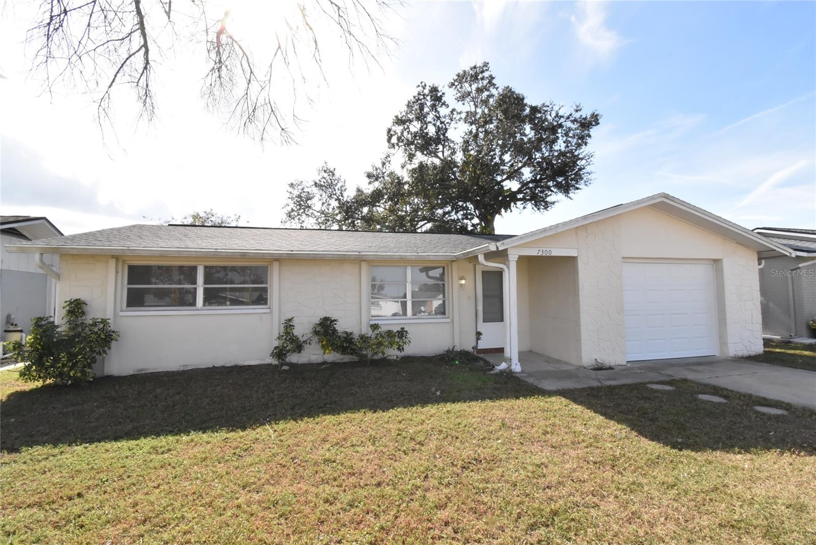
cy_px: 272
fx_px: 340
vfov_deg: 77.4
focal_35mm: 15
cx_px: 408
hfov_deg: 100.4
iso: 1600
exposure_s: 1/200
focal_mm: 10
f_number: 22
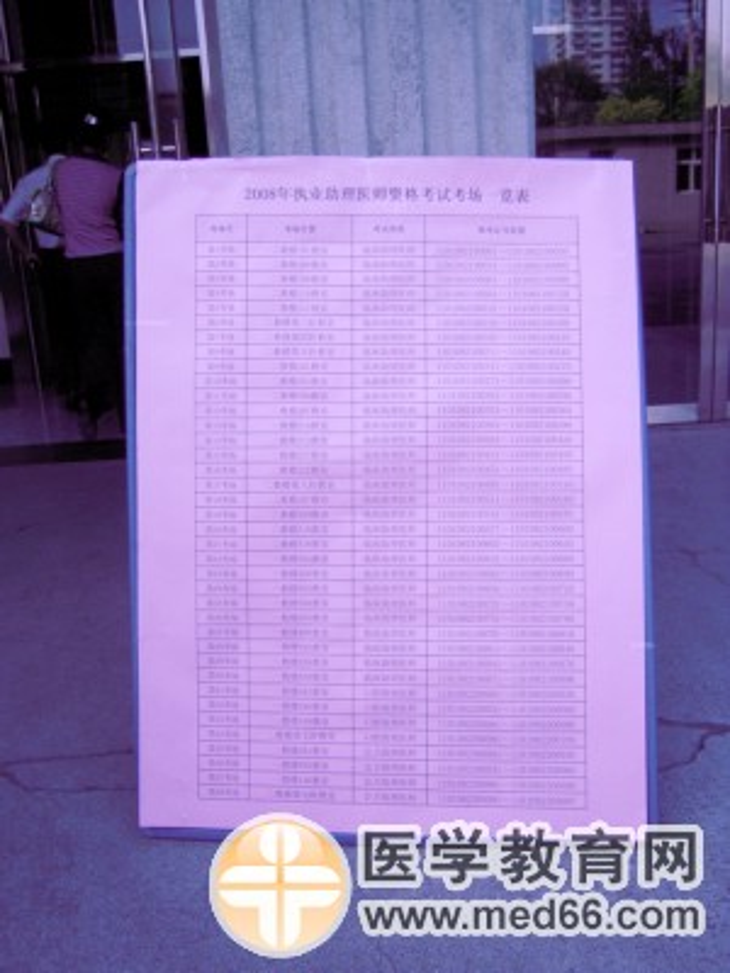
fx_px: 956
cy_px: 486
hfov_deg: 41.8
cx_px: 365
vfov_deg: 54.0
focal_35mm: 34
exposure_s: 1/640
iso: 100
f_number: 2.9
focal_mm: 6
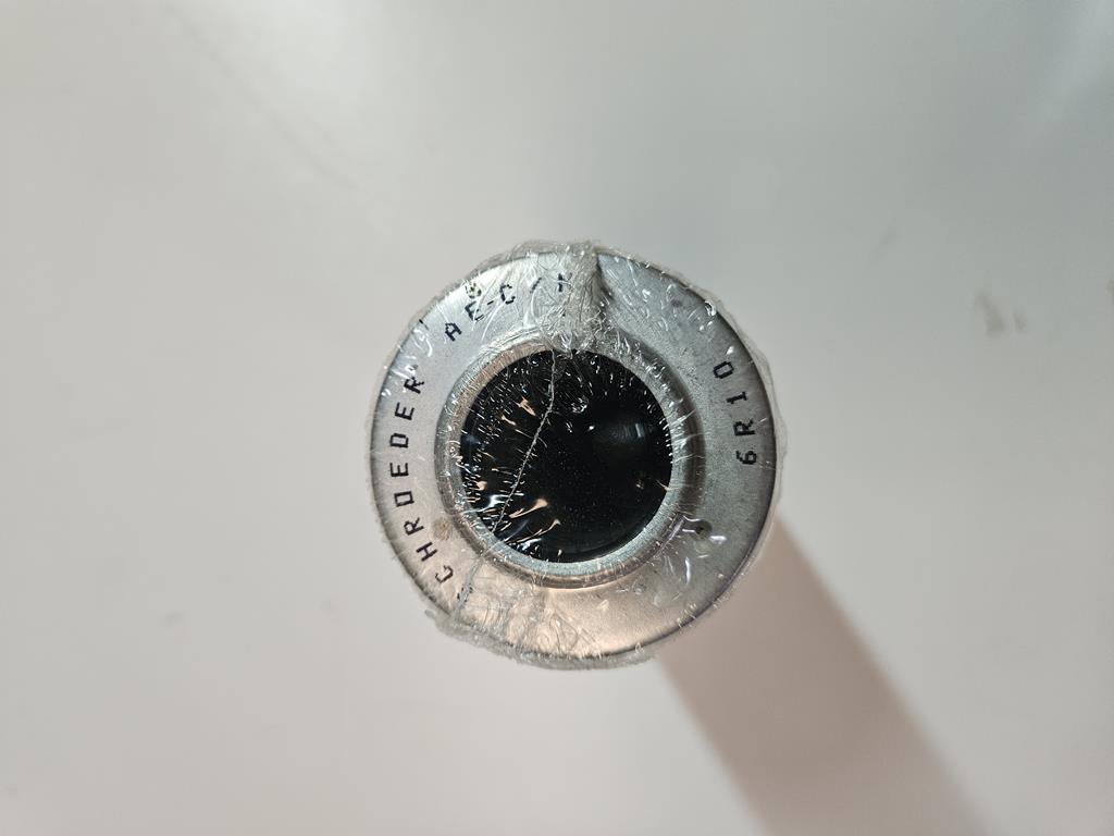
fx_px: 740
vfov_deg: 58.9
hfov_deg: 73.9
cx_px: 557
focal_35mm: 23
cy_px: 418
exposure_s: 1/142
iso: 400
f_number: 1.8
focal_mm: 5.4
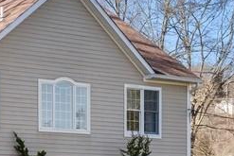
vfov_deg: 10.3
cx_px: -140
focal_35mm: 131
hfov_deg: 14.4
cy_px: 180
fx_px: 852
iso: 800
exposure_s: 1/800
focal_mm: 24
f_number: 8
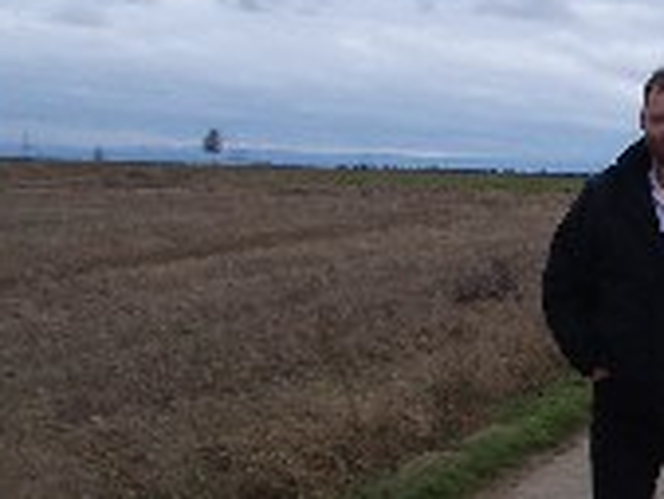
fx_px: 2380
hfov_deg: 14.9
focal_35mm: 124
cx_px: 947
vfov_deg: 12.0
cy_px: 322
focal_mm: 5.8
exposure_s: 1/100
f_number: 2.6
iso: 100
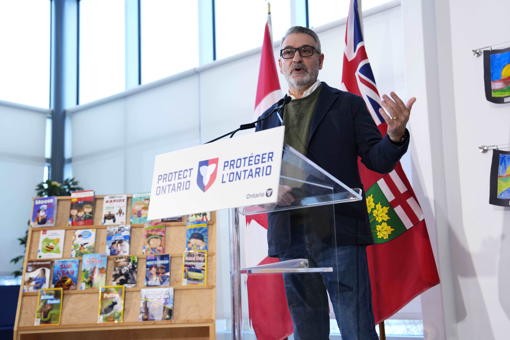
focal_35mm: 51
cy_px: 170
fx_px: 722
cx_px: 255
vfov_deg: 26.5
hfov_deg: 38.9
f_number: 2.8
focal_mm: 51
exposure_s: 1/400
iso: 640
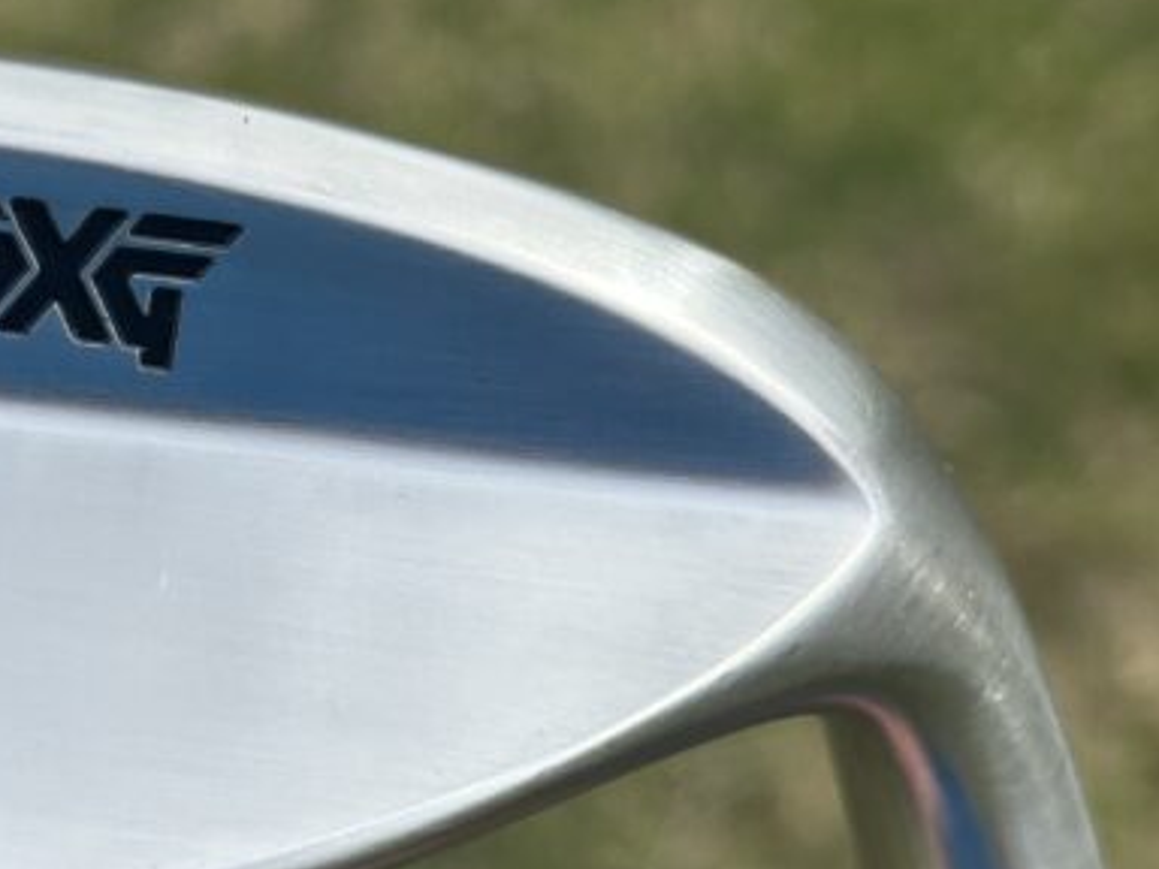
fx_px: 3214
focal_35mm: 96
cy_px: 606
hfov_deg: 19.9
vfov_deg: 15.4
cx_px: 60
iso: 64
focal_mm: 6.86
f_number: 1.78
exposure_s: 1/2469
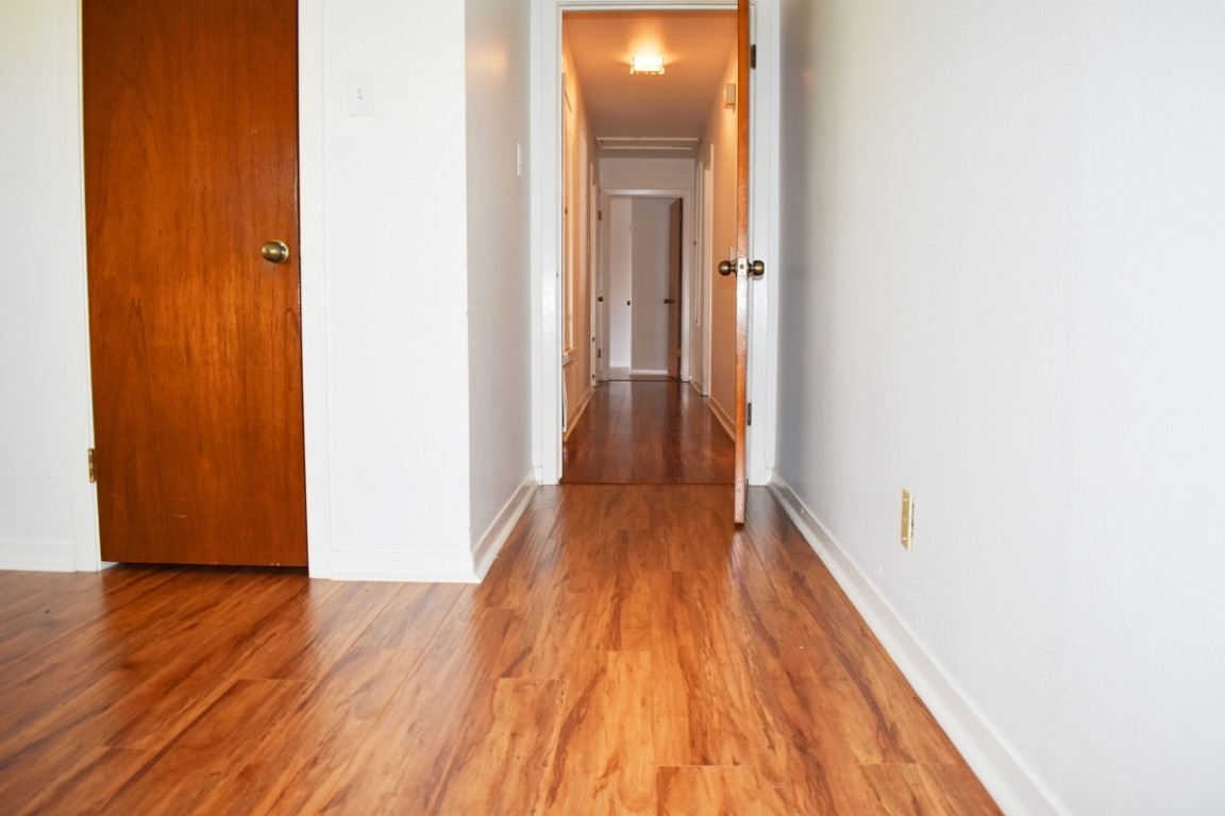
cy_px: 408
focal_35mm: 27
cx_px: 612
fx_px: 919
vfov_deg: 47.9
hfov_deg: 67.4
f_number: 4
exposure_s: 1/60
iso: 560
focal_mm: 18
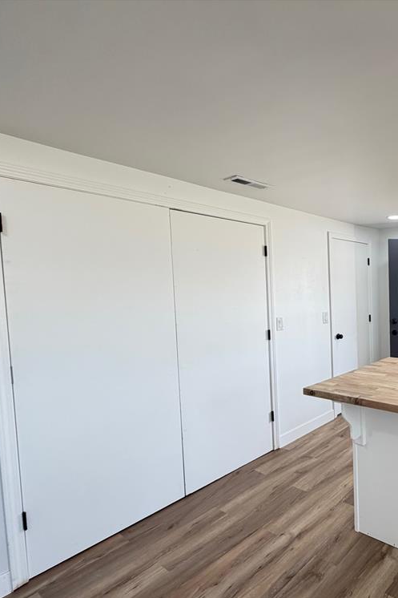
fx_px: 332
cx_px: 398
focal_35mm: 20
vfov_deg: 84.0
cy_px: 306
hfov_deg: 50.2
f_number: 2.2
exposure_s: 1/120
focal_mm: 2.22
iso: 250
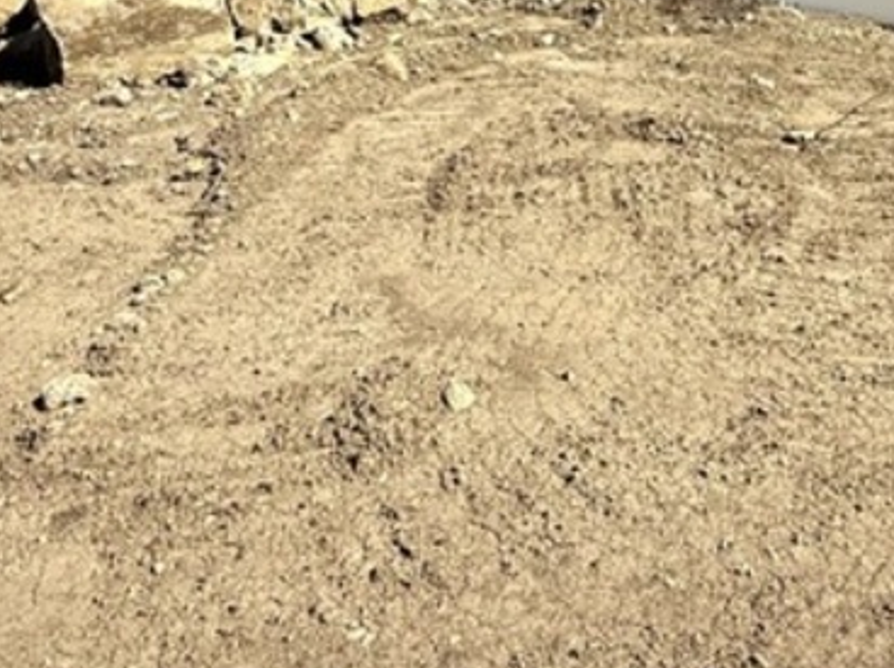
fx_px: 1006
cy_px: -113
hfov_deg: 45.9
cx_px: 690
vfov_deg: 31.4
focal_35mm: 39
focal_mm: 2.22
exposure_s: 1/3460
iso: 50
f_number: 2.2
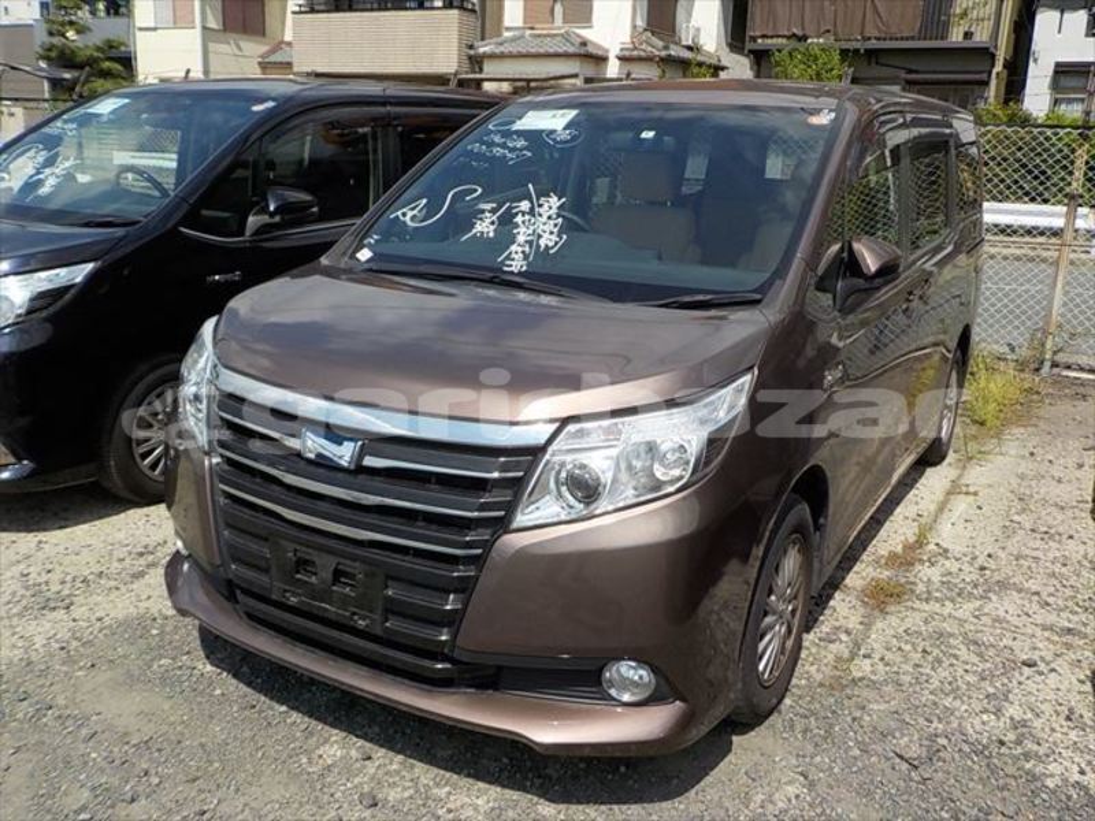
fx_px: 949
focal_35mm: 30
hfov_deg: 60.0
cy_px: 410
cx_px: 548
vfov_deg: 46.8
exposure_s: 1/1600
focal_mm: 4.1
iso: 125
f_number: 3.3
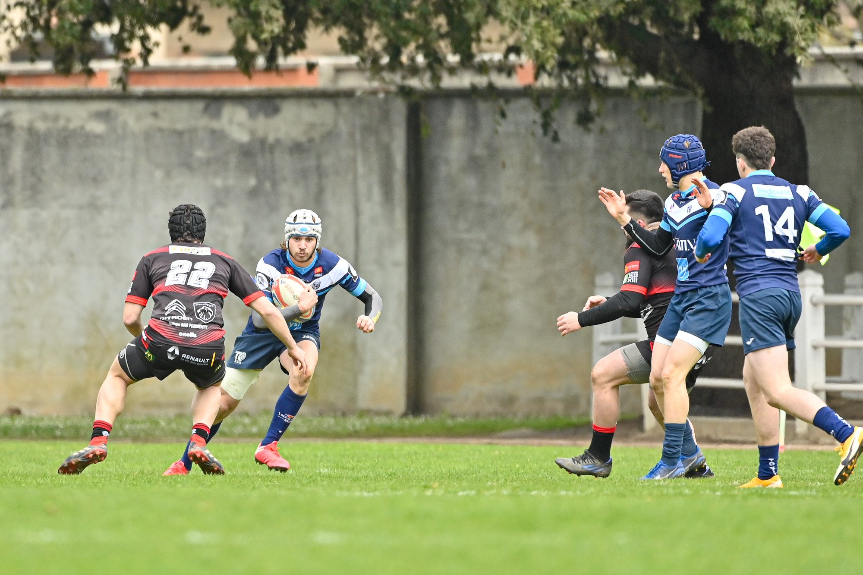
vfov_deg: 2.3
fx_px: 14381
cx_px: 432
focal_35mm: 600
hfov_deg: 3.4
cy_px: 288
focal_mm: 400
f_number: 4
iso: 400
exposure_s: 1/1600
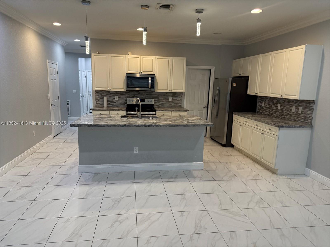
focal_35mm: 24
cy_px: 124
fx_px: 229
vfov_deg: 56.8
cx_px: 165
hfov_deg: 71.6
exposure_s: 1/60
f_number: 1.78
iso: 125
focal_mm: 6.76
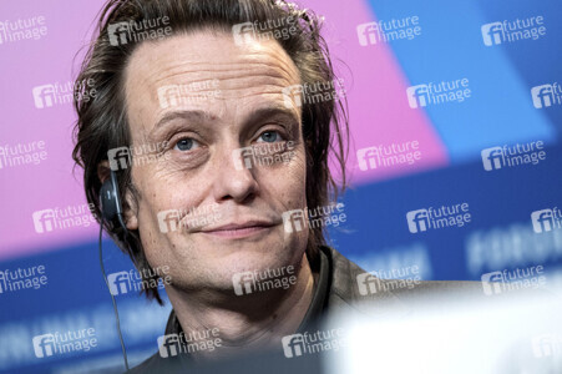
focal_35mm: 210
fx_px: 3276
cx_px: 281
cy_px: 187
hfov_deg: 9.8
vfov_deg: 6.5
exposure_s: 1/220
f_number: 2.8
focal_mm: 140
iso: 1600
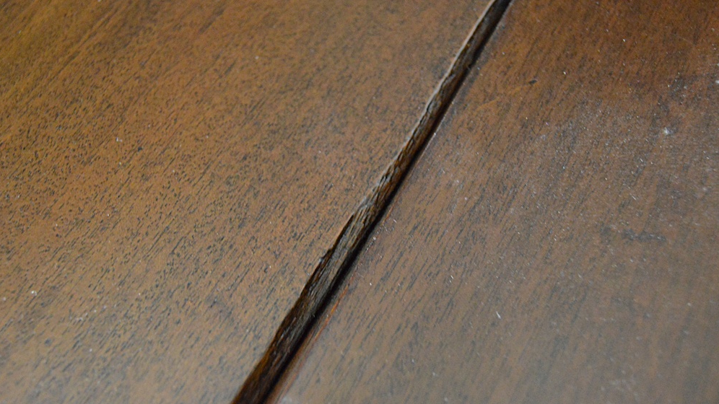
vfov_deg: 29.0
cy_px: 194
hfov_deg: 49.4
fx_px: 782
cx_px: 359
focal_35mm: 41
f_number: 4
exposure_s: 1/25
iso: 3200
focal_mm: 26
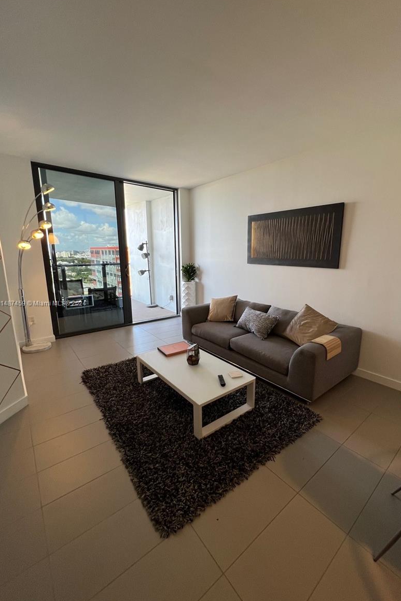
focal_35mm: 14
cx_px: 225
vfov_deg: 104.2
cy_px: 304
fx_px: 234
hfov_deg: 80.9
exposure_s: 1/120
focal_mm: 1.57
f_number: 1.8
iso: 64
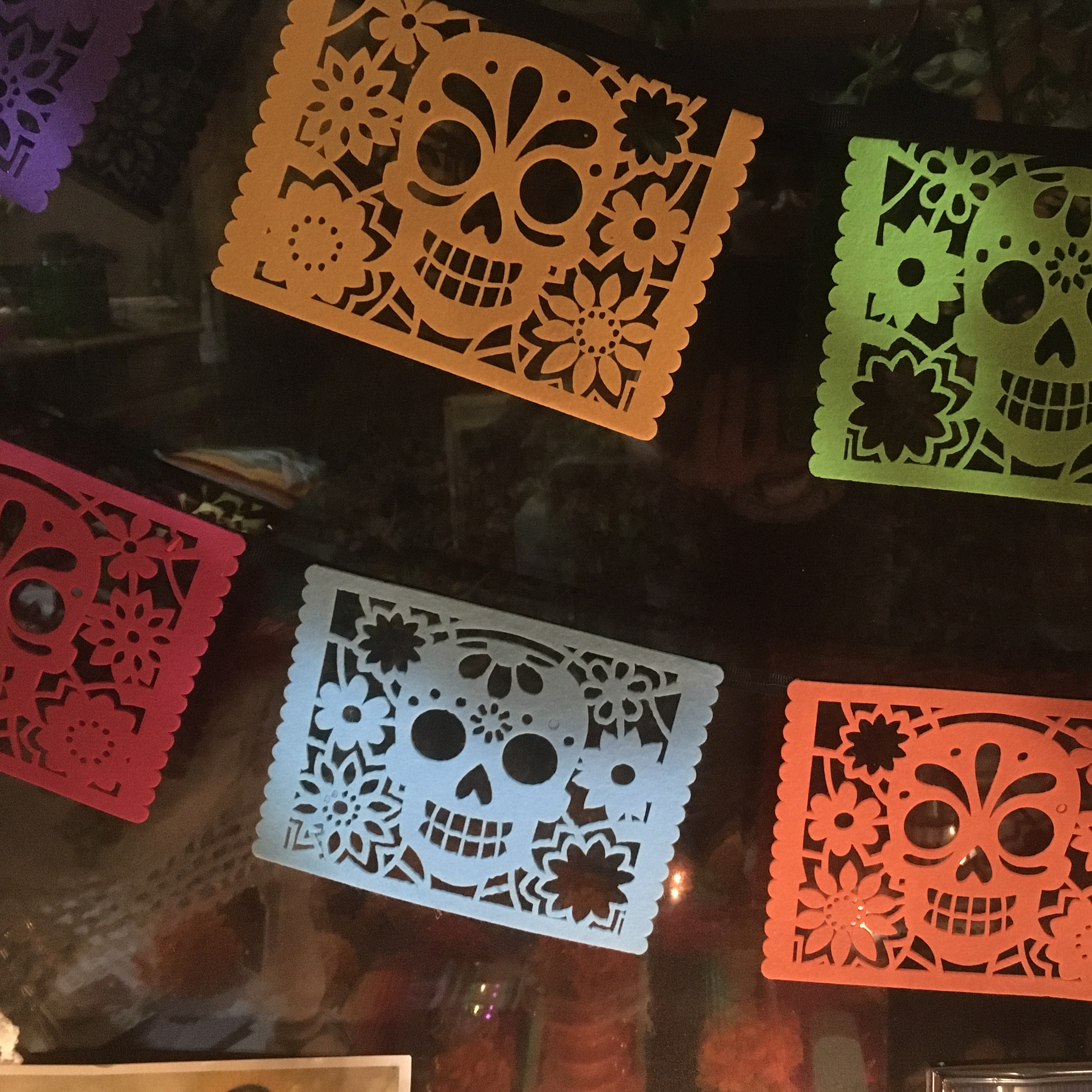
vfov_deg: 47.2
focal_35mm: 35
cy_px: 540
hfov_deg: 46.8
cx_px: 686
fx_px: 1249
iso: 320
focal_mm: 4.15
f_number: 2.2
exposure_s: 1/15
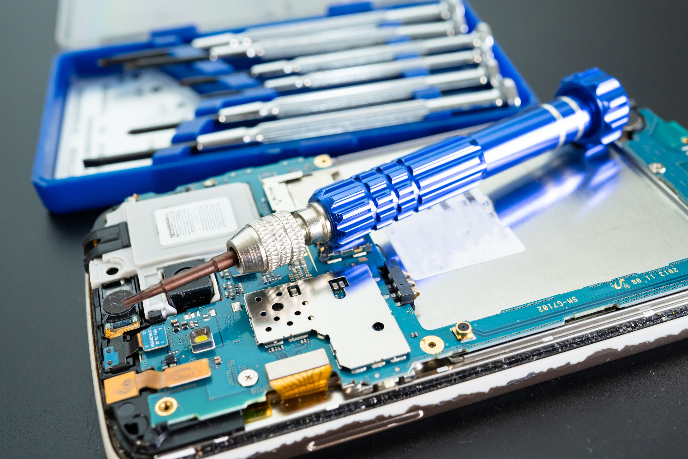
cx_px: 344
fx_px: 688
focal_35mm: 36
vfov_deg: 36.9
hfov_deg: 53.1
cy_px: 230
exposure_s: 1/60
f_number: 5.6
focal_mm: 24
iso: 1250
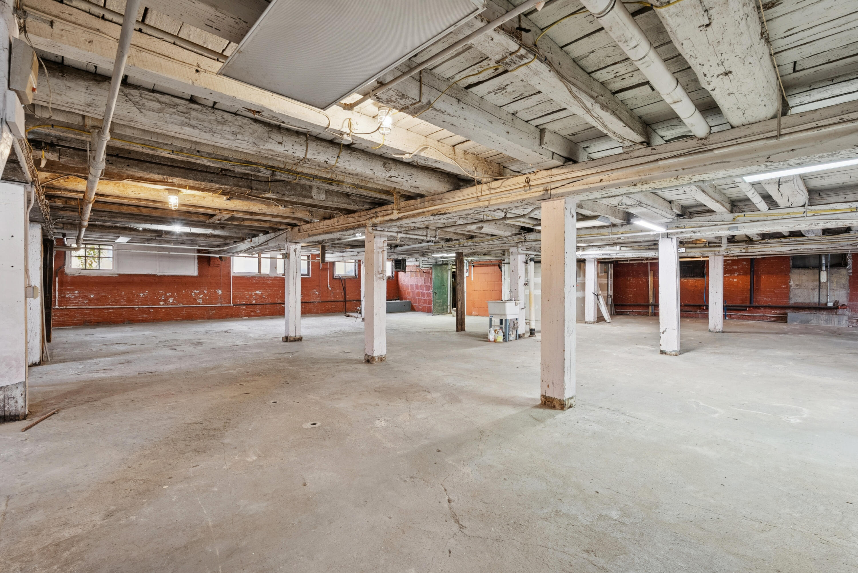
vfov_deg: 73.8
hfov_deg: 96.7
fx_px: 381
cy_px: 286
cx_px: 429
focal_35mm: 16
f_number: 7.1
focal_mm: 16
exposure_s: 1/8
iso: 250
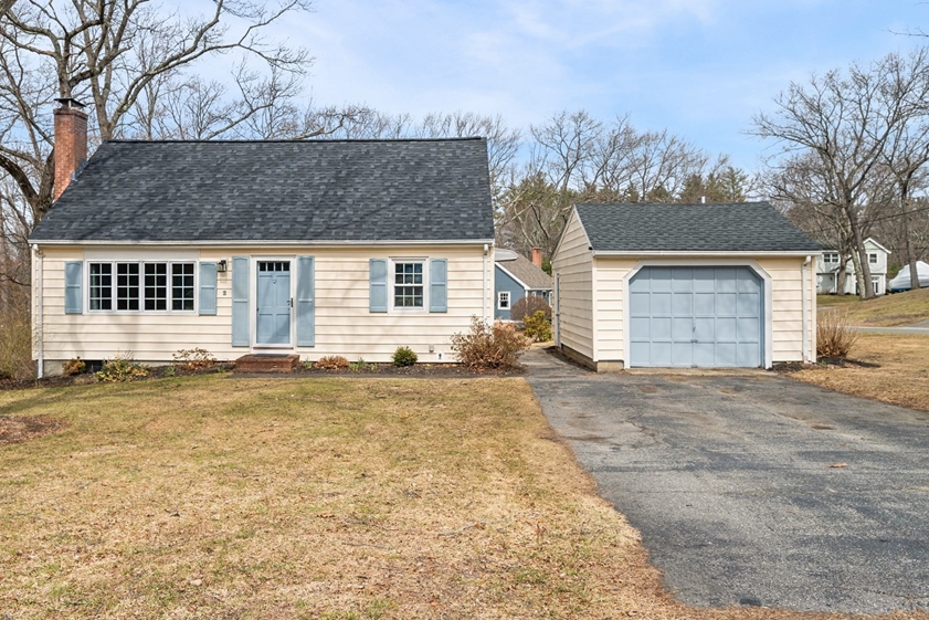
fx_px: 738
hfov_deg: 64.2
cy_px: 290
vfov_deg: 45.5
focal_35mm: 29
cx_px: 419
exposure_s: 1/640
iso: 400
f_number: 8
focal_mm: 23.5
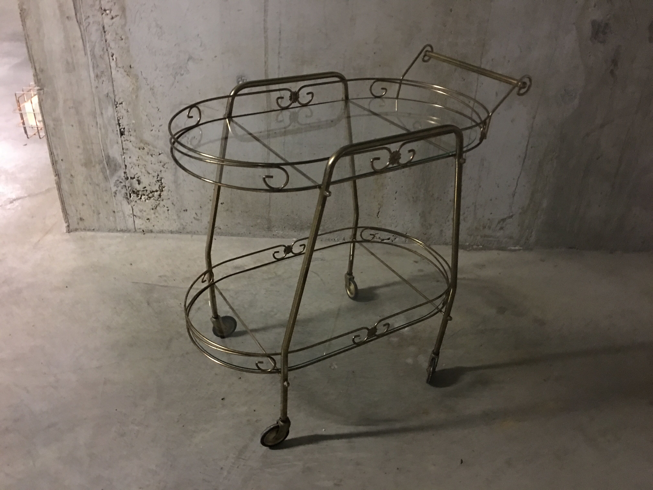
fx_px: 547
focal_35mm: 29
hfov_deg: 61.7
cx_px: 326
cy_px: 245
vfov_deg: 48.2
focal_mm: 4.15
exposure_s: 1/4
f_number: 2.2
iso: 125
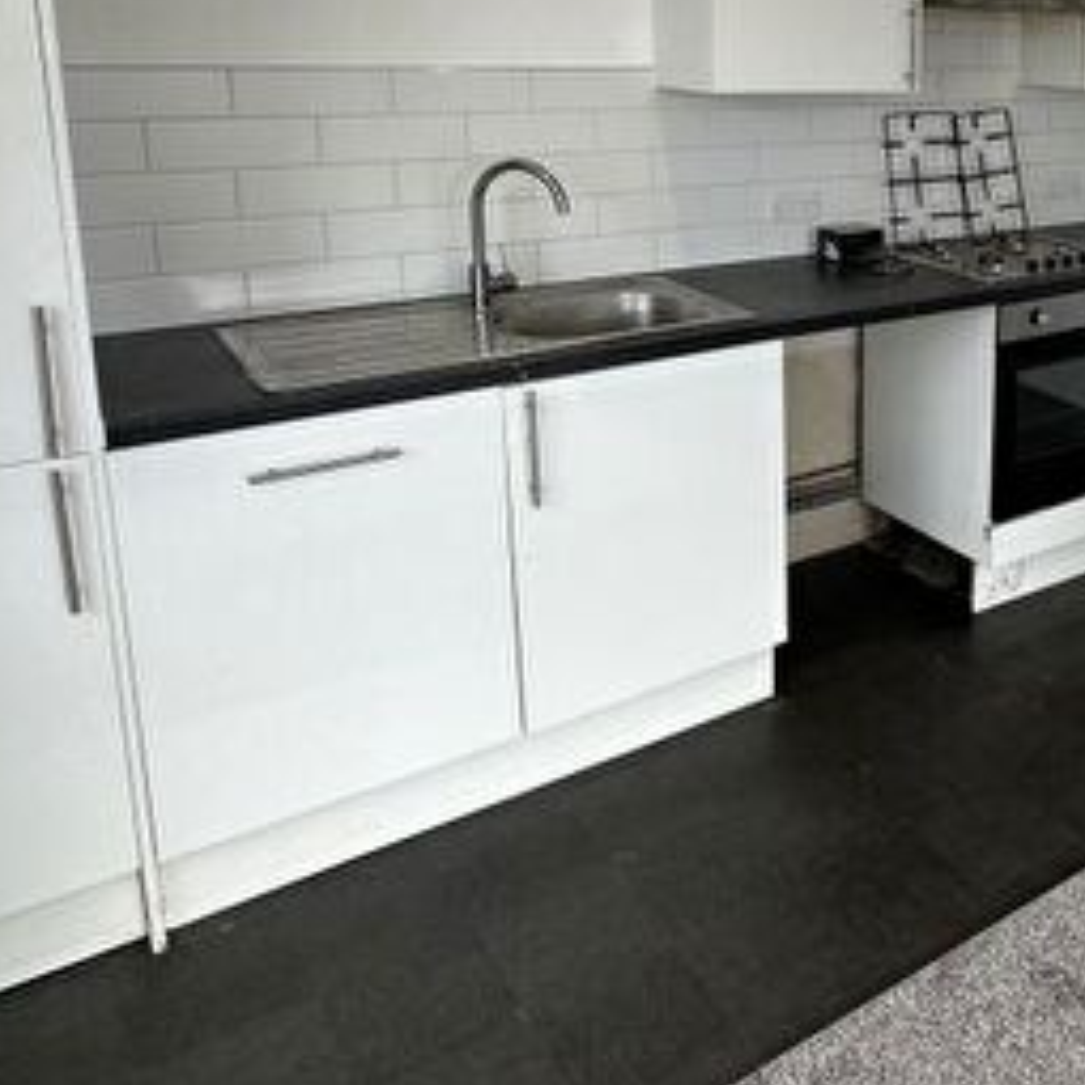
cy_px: 266
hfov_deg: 44.2
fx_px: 1206
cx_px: 974
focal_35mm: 34
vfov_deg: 46.6
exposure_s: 1/100
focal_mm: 2.22
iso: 64
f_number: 2.2
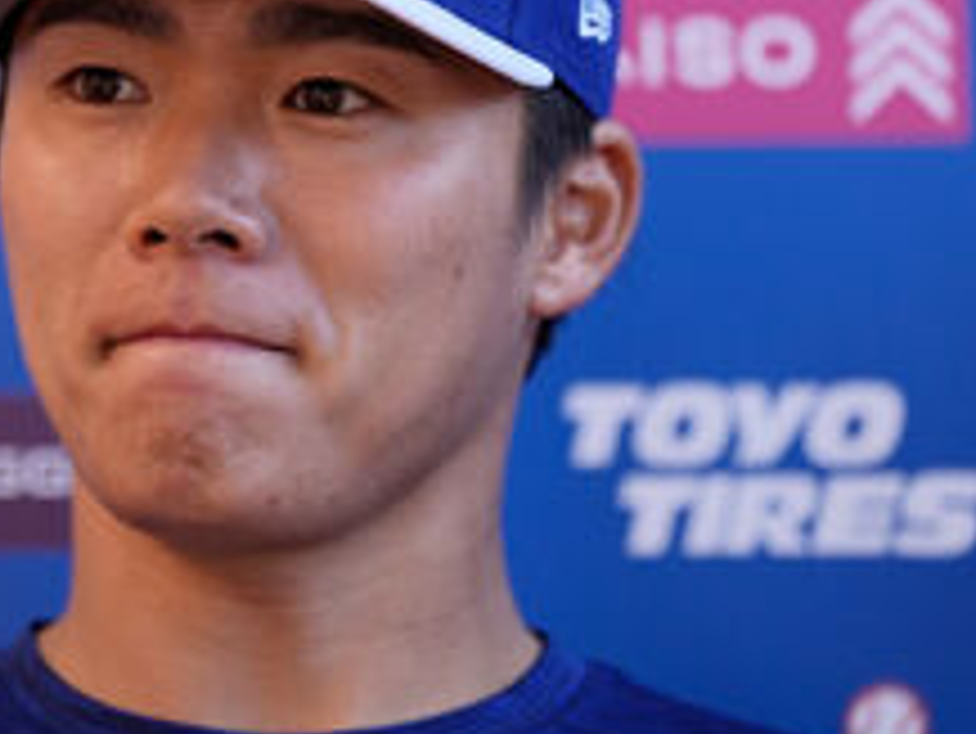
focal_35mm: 204
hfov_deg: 9.7
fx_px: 5755
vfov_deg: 7.3
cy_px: 169
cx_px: 261
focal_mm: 115
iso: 400
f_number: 2.8
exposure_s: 1/3200
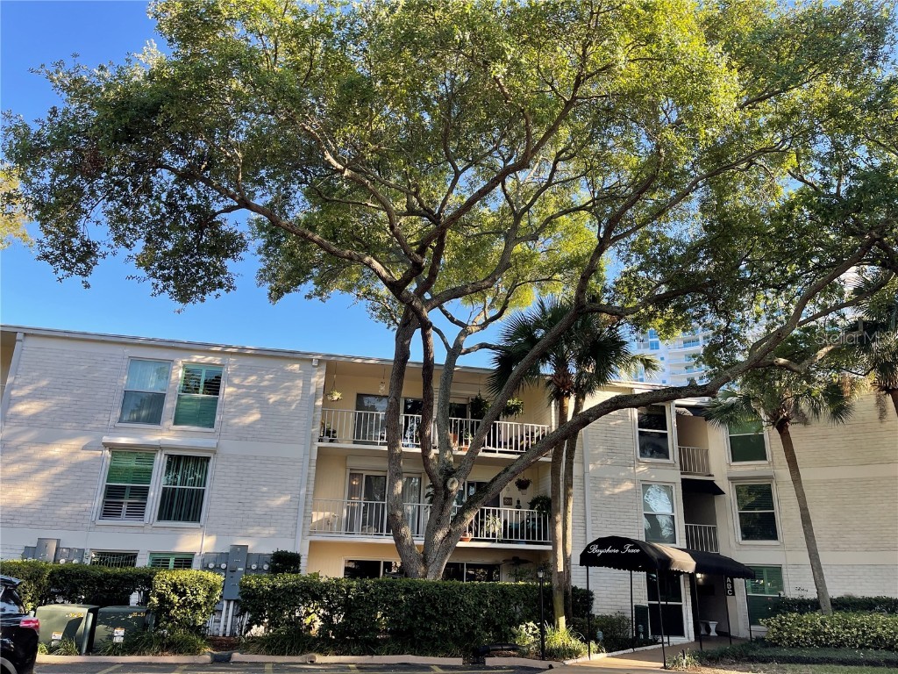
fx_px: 674
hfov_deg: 67.3
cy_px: 337
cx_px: 449
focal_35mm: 26
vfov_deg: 53.1
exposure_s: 1/507
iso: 32
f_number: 1.6
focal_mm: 5.1
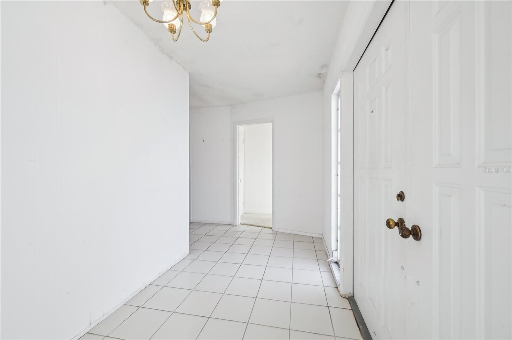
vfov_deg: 81.1
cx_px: 256
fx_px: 199
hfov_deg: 104.3
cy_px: 170
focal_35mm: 14
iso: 400
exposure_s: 1/200
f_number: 8
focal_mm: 14
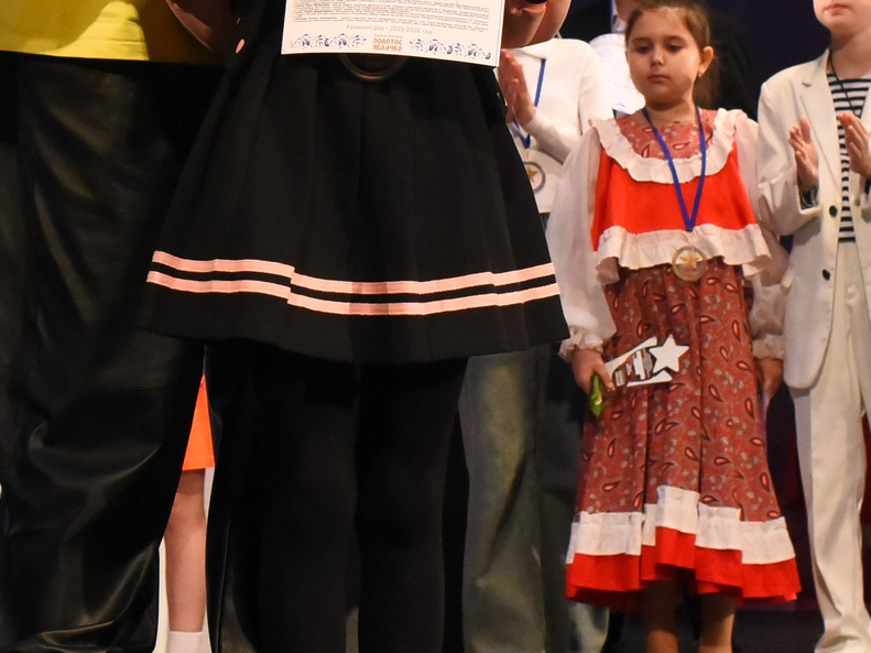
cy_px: 153
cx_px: 368
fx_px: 2742
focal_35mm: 109
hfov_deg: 18.0
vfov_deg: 13.5
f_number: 6.3
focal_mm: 35
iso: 5000
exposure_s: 1/250
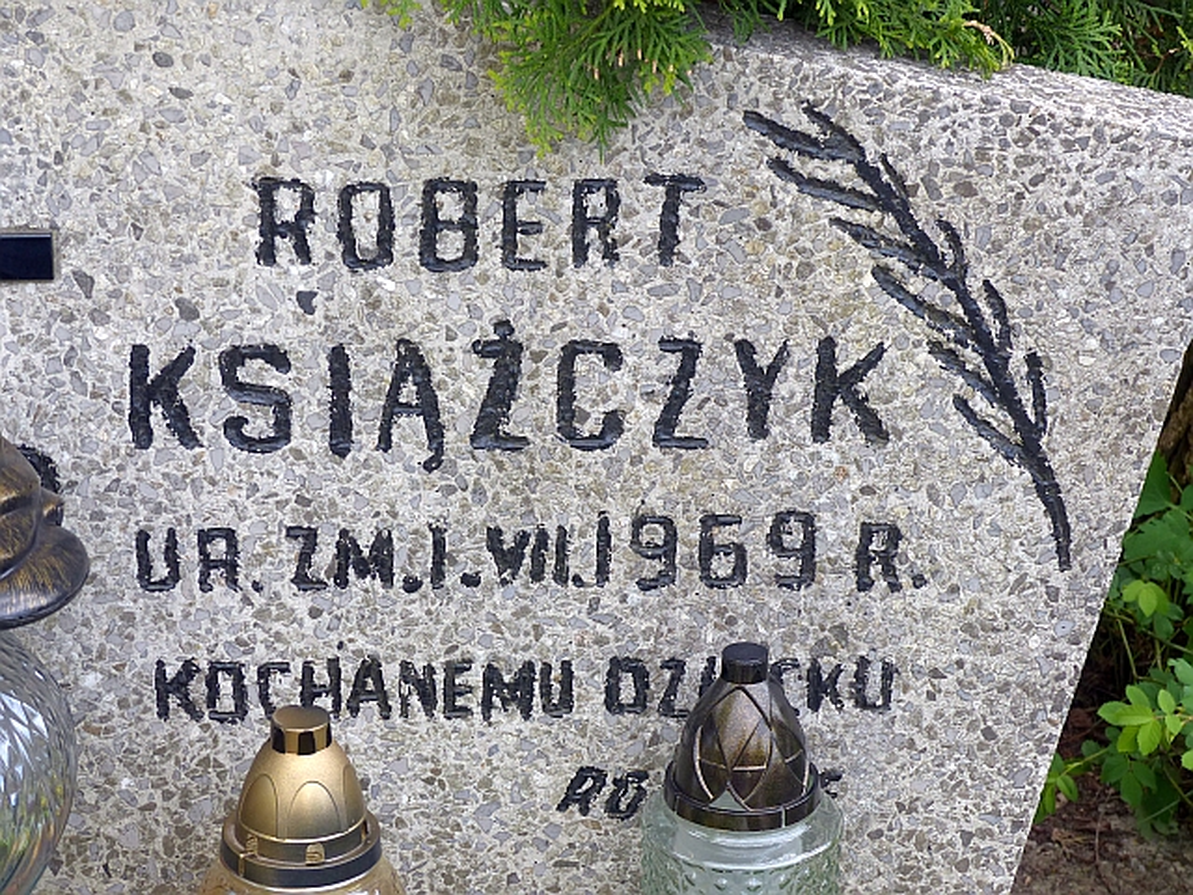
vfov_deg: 12.8
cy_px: 448
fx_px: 3998
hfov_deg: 17.0
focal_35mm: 116
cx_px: 596
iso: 100
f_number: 4
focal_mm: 20.9
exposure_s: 1/200
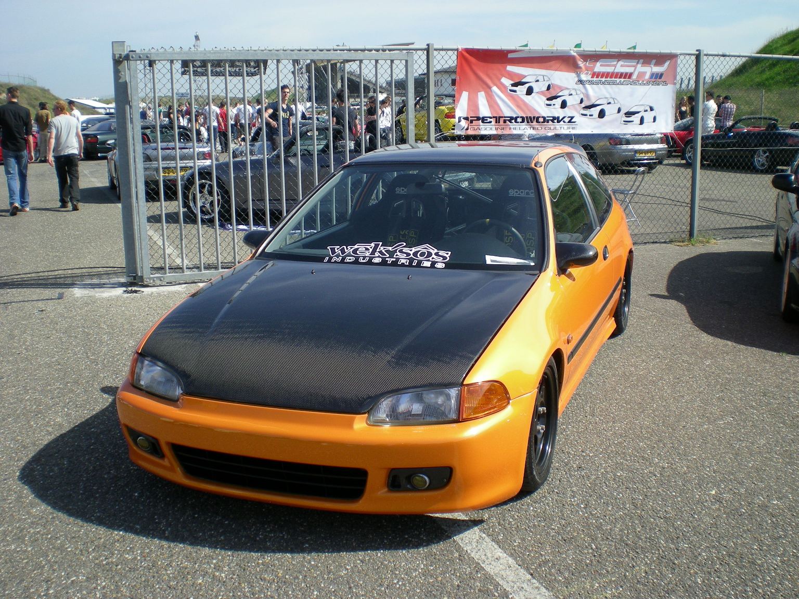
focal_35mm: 38
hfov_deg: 49.0
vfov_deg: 37.7
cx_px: 400
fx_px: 877
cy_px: 300
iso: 50
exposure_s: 1/283
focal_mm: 6.3
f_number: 4.6
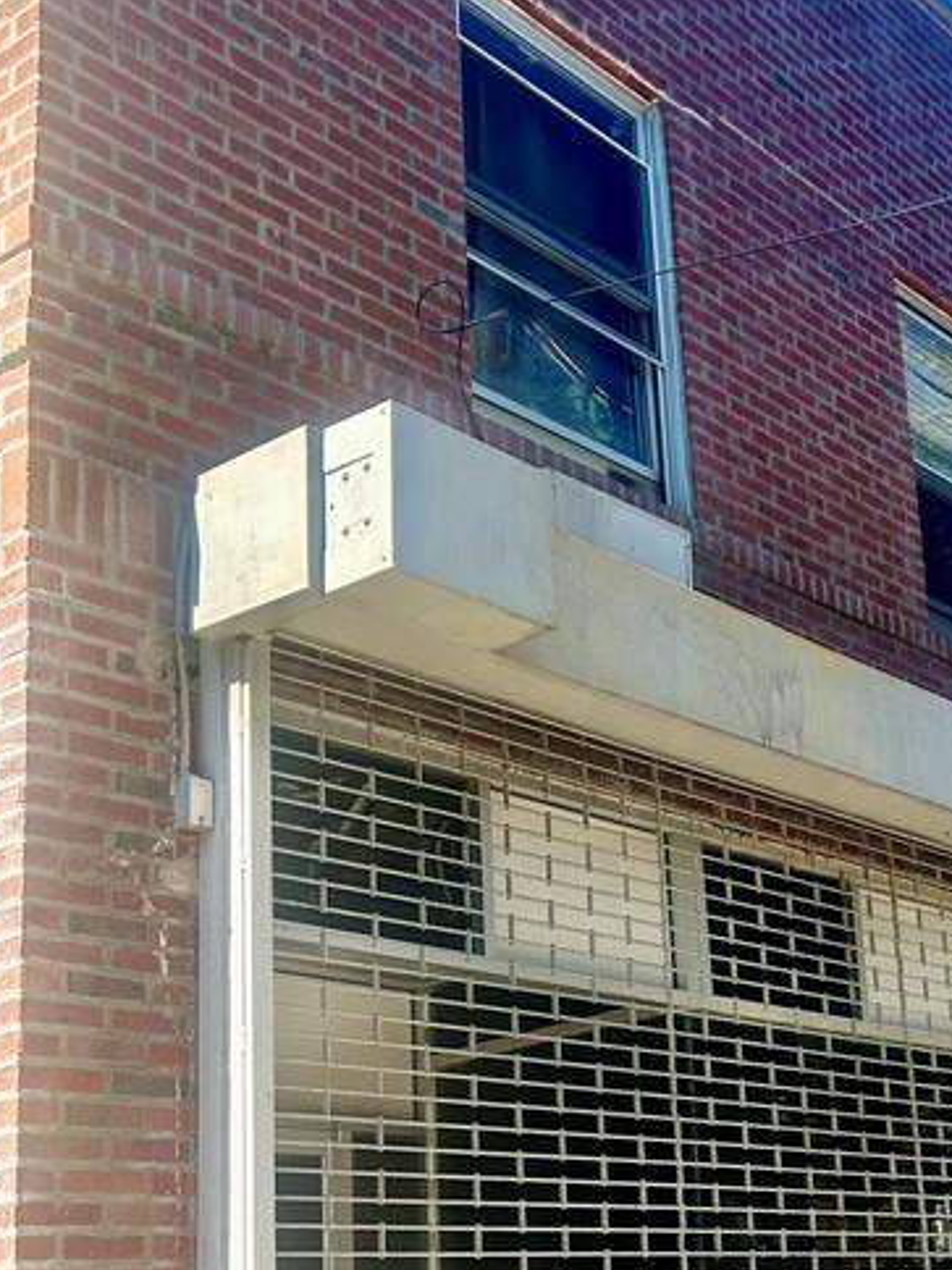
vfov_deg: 34.7
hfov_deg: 25.2
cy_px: 816
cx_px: 970
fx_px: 2017
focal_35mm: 55
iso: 50
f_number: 1.5
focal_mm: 5.7
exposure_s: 1/2123
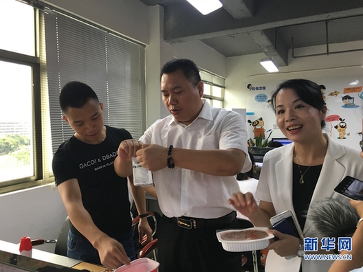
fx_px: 304
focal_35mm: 29
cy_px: 136
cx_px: 182
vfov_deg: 48.2
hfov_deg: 61.7
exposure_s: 1/33
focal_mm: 4.15
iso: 50
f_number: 2.2
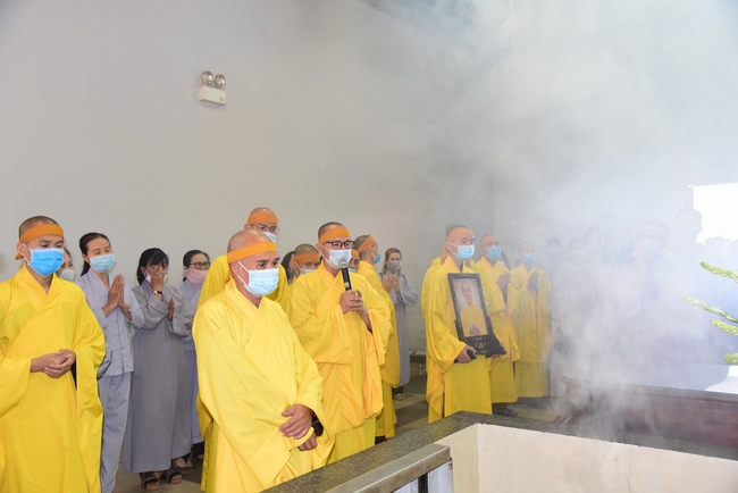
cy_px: 246
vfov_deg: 41.2
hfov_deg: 58.7
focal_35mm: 32
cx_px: 369
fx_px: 656
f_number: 5
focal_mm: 32
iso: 1250
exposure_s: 1/30
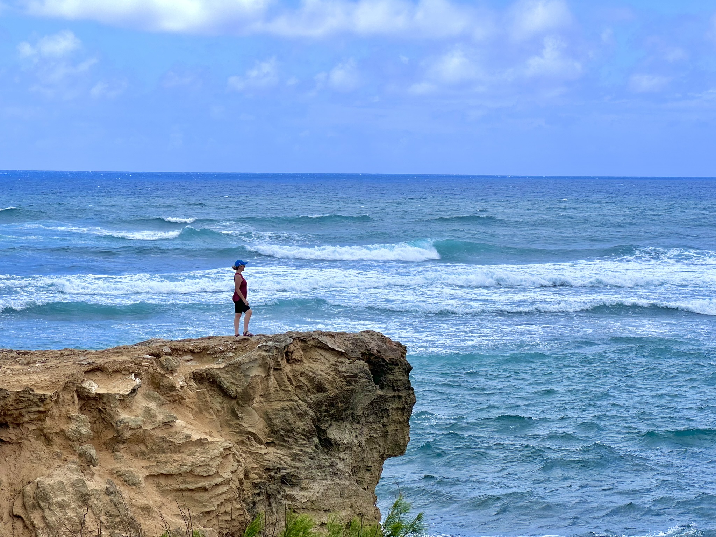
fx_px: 1593
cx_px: 358
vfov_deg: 19.1
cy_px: 268
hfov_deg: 25.3
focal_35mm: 77
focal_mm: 9
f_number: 2.8
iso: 32
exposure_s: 1/943
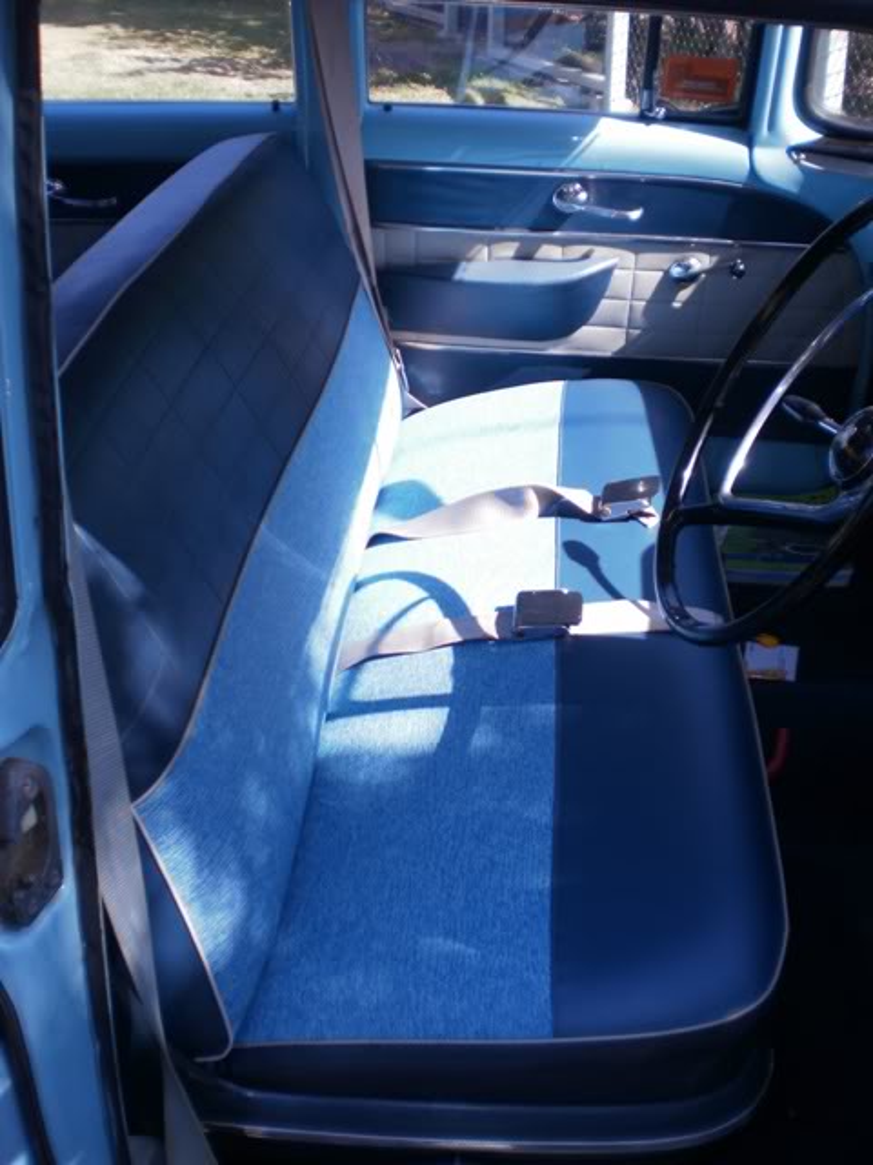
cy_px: 582
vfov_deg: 51.4
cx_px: 436
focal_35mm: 36
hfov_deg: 39.7
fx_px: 1211
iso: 100
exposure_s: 1/200
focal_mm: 6.3
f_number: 3.1
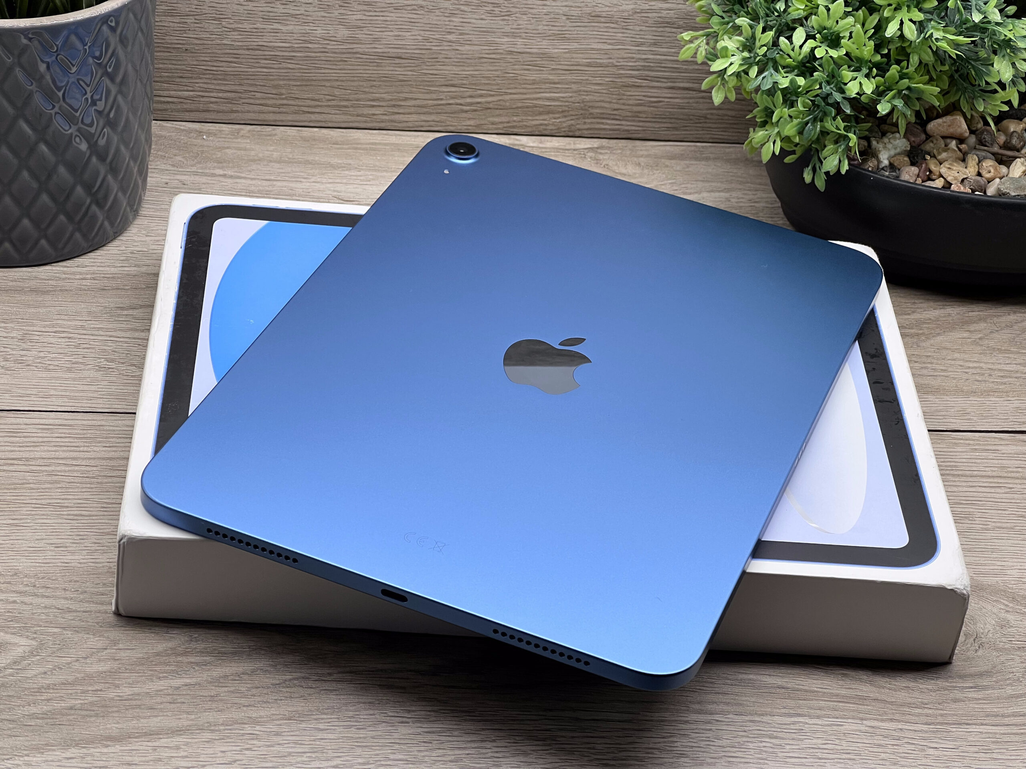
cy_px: 384
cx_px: 513
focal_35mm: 77
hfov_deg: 25.3
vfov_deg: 19.1
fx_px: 2282
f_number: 2.8
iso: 64
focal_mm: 9
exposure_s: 1/99
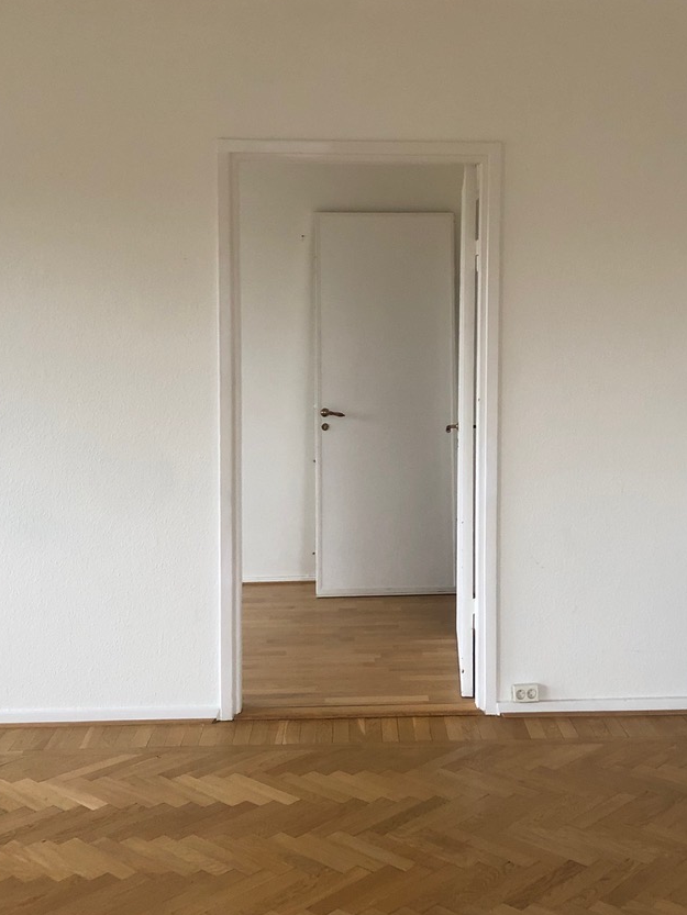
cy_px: 409
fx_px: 1138
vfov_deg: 43.8
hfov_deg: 33.5
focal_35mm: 43
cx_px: 410
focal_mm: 4
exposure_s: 1/15
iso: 64
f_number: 1.8
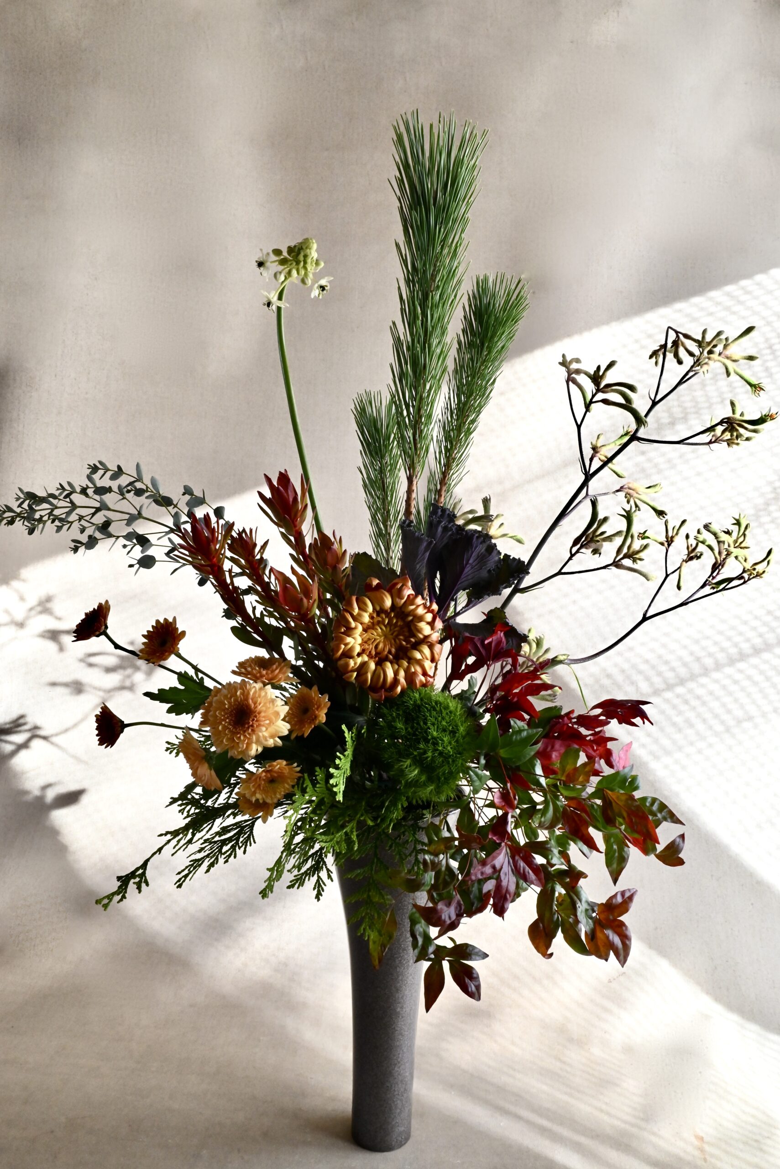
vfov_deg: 59.5
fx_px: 1023
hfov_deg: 41.7
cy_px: 584
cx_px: 390
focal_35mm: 32
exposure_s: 1/30
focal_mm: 31.5
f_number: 25
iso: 2000
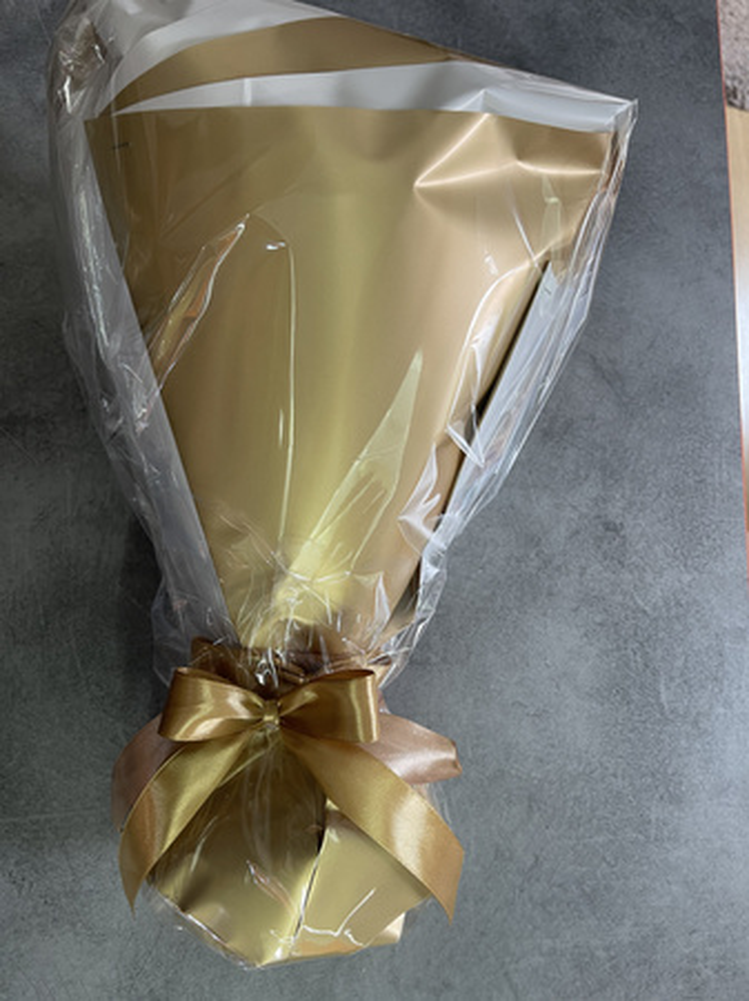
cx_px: 374
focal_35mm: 25
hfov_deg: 54.8
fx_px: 722
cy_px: 500
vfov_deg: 69.4
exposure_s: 1/42
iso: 100
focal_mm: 5.1
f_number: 1.6
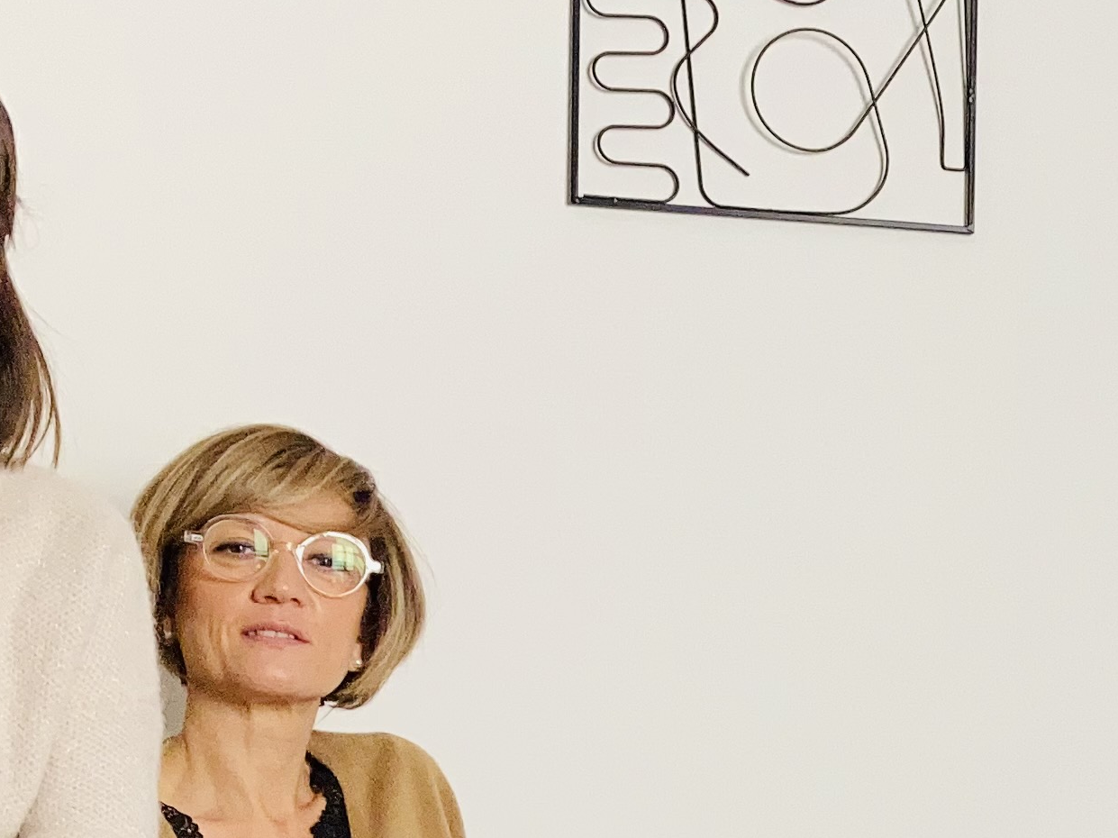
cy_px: 977
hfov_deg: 20.5
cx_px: 1249
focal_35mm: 91
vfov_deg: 15.7
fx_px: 2938
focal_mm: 3.99
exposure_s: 1/60
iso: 125
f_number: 1.8
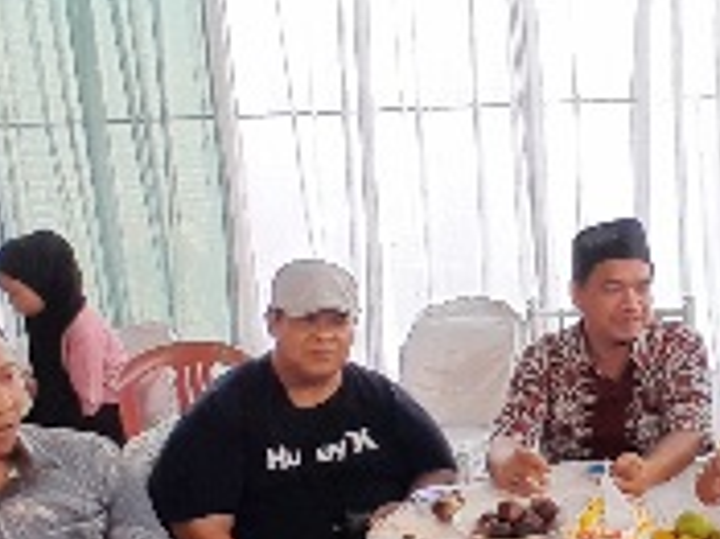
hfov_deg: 37.1
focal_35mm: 50
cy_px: 387
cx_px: 560
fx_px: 1039
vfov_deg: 28.7
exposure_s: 1/100
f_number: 2.2
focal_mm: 1.46
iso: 64
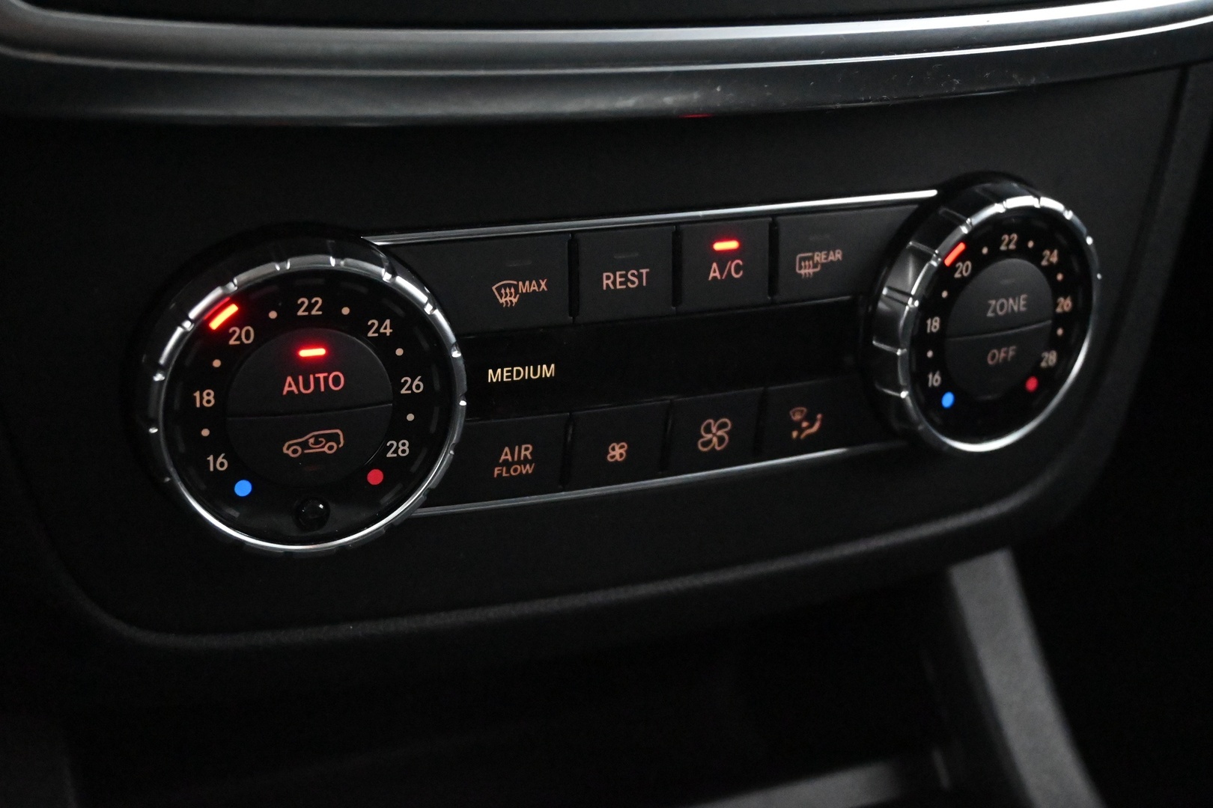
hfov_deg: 36.9
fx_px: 1819
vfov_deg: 25.1
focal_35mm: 54
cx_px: 606
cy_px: 404
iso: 14400
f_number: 5.3
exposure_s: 1/60
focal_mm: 36
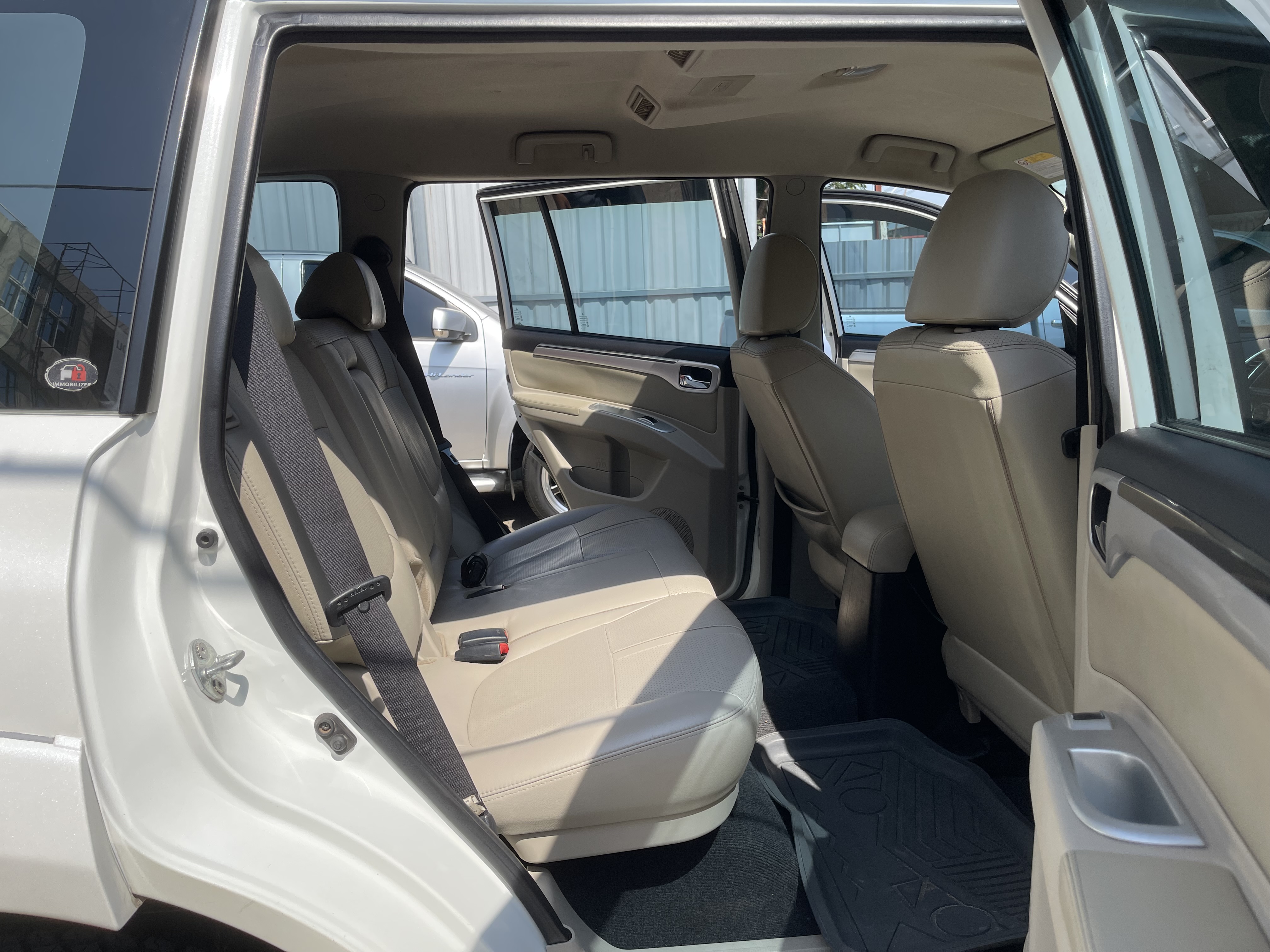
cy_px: 476
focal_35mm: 25
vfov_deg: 54.9
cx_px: 635
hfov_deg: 69.4
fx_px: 917
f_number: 1.6
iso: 32
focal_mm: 5.1
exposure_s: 1/2597
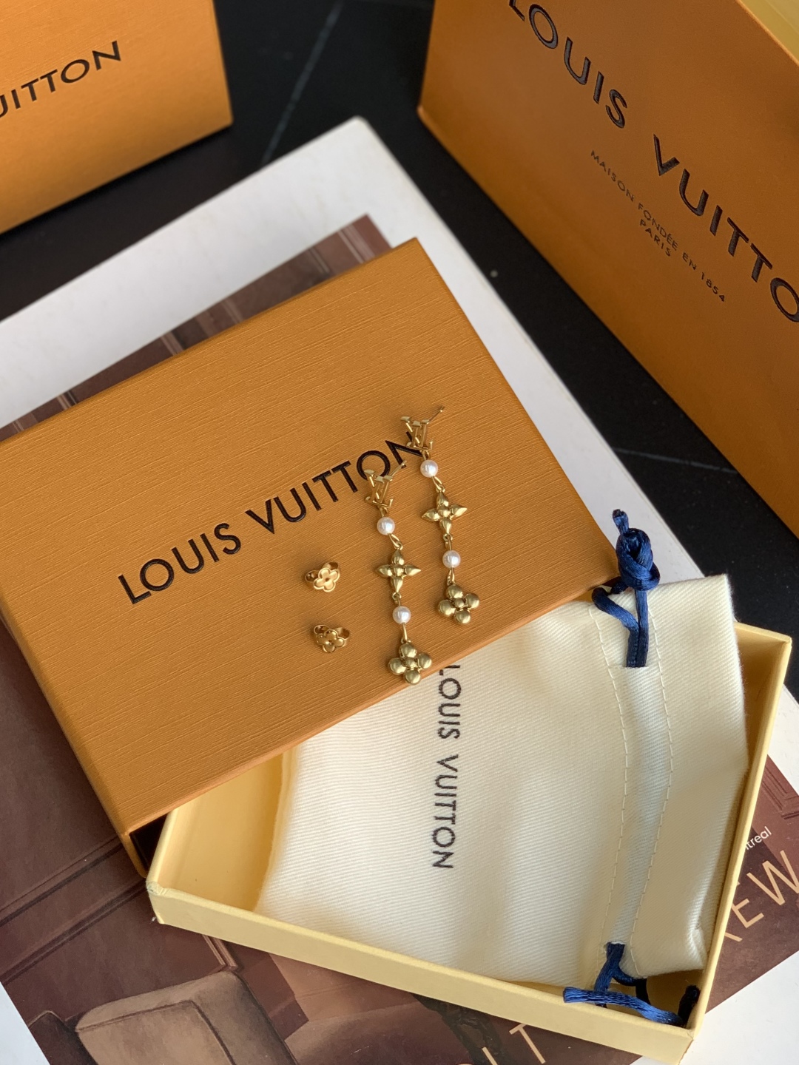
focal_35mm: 52
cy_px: 532
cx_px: 400
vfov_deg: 36.8
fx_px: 1600
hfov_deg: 28.0
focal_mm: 6
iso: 16
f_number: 2.4
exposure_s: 1/215
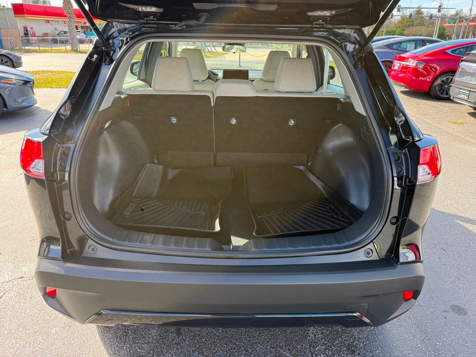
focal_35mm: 24
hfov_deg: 71.6
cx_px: 238
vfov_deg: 56.8
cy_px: 178
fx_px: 330
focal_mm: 6.76
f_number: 1.78
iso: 100
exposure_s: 1/484
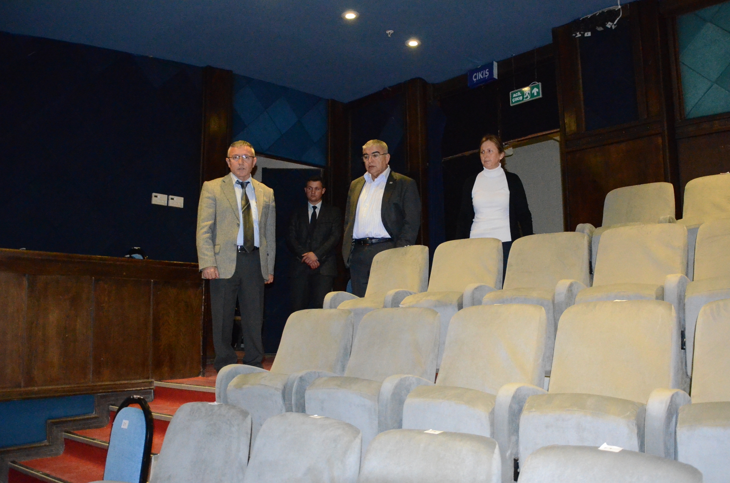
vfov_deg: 47.7
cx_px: 365
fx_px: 546
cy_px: 242
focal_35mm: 27
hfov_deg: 67.5
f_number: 3.5
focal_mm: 18
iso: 6400
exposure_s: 1/250
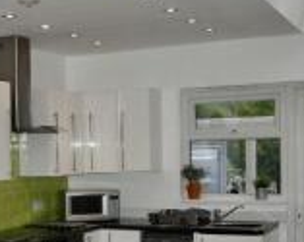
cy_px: 191
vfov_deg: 19.7
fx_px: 691
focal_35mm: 77
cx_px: 68
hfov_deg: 24.5
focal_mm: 18
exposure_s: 1/60
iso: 200
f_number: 5.6
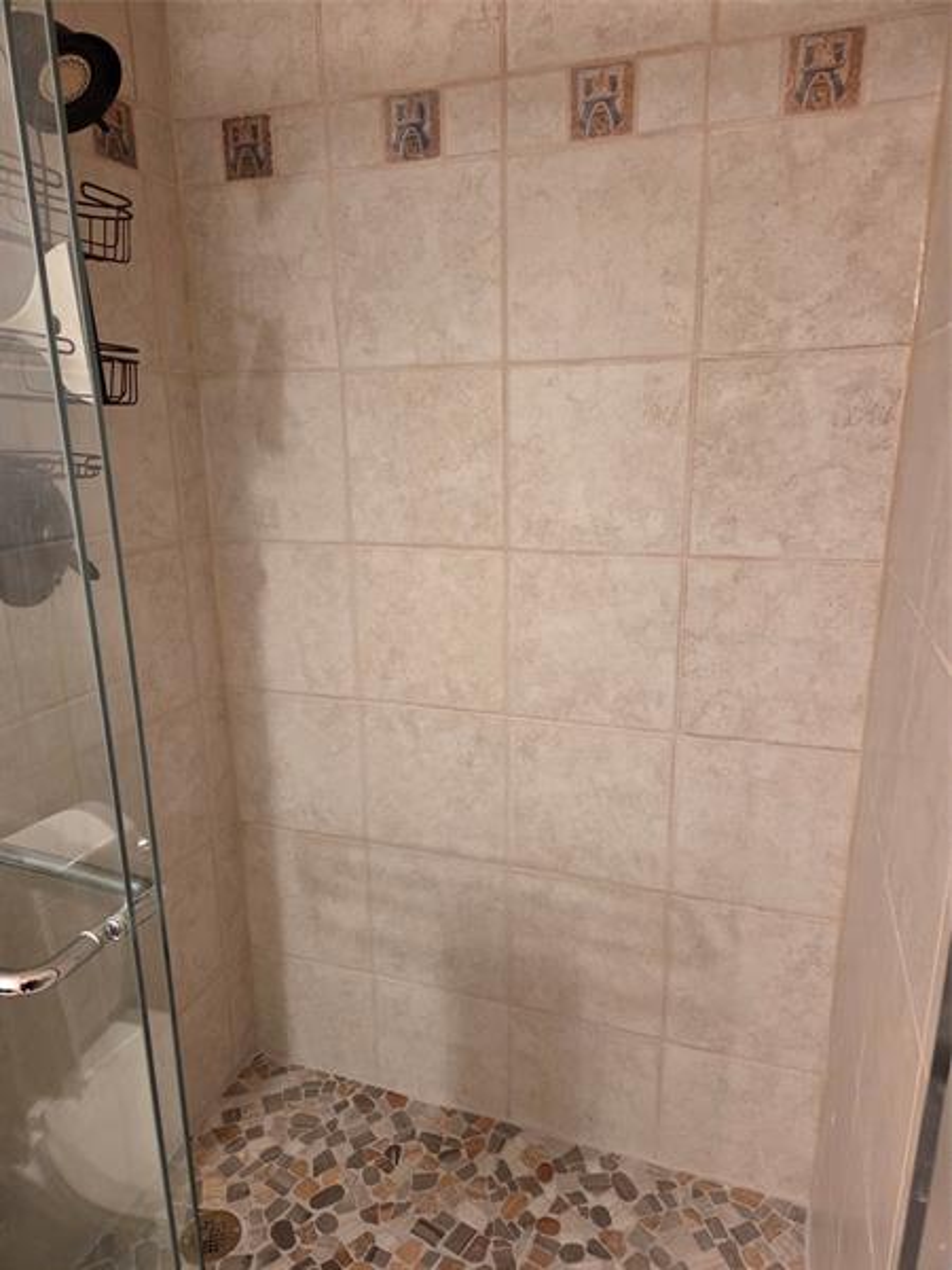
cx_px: 476
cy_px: 635
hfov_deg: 58.9
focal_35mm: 23
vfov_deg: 73.9
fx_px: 843
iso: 800
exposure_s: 1/120
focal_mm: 5.4
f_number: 1.8
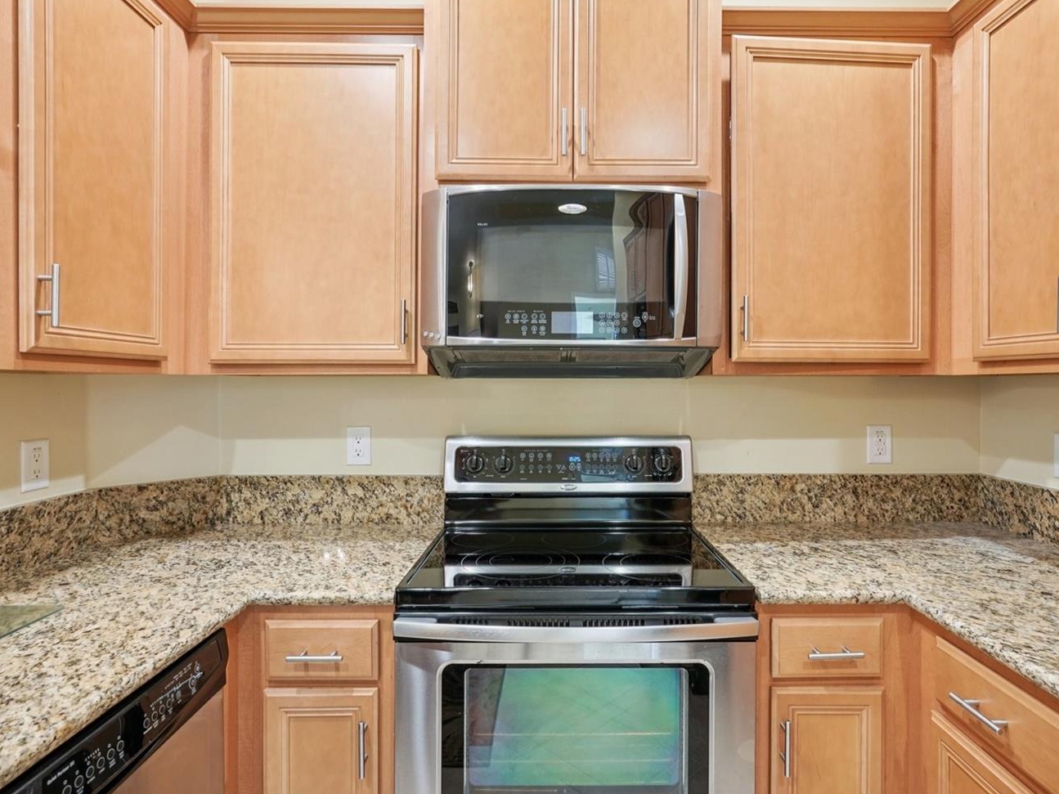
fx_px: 581
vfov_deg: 68.7
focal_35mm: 19
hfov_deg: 84.5
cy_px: 388
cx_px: 571
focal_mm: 16
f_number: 8
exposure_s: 1/2.5
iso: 400
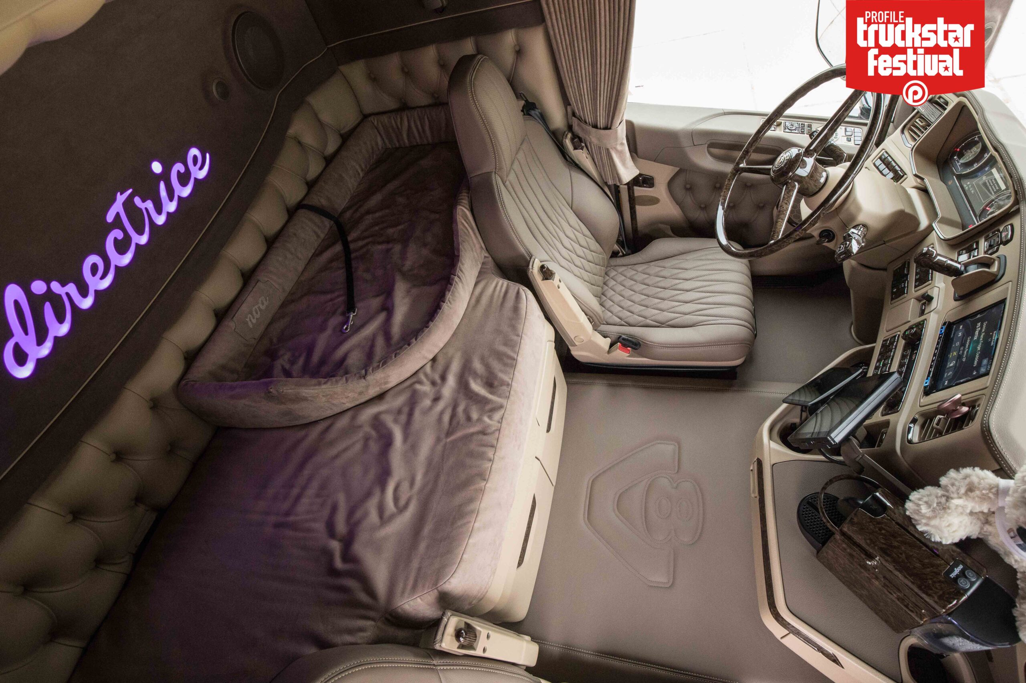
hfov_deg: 54.5
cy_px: 342
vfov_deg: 37.8
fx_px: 997
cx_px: 513
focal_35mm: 35
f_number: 6.3
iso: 100
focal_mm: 35
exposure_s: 1/400
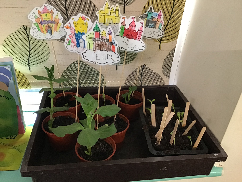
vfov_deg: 45.4
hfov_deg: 58.4
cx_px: 121
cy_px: 91
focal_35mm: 31
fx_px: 217
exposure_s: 1/33
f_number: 2.4
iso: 250
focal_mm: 3.3
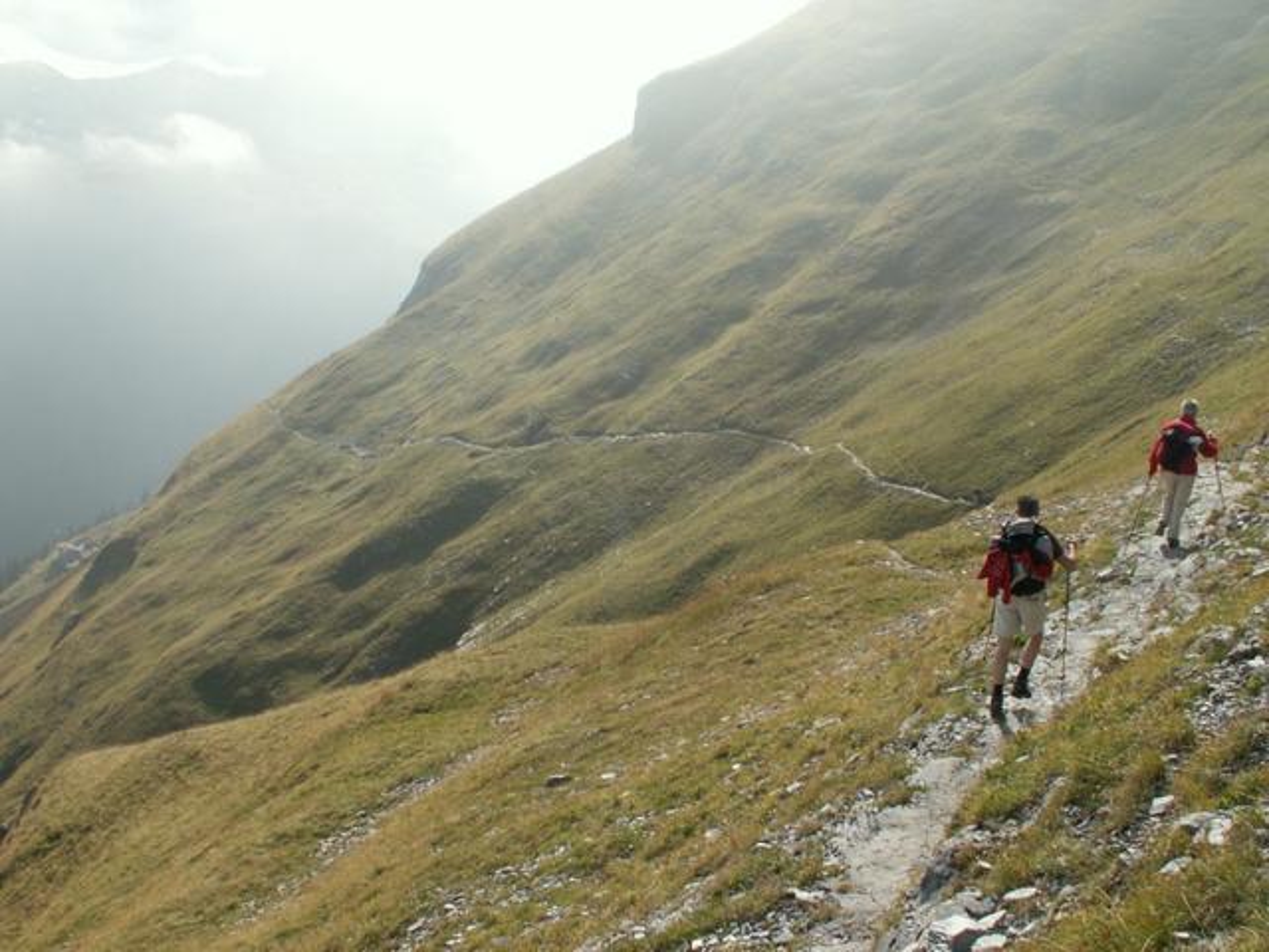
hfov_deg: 52.6
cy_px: 476
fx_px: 1283
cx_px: 634
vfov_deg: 40.7
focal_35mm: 35
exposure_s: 1/200
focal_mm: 5.86
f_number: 6.3
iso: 50
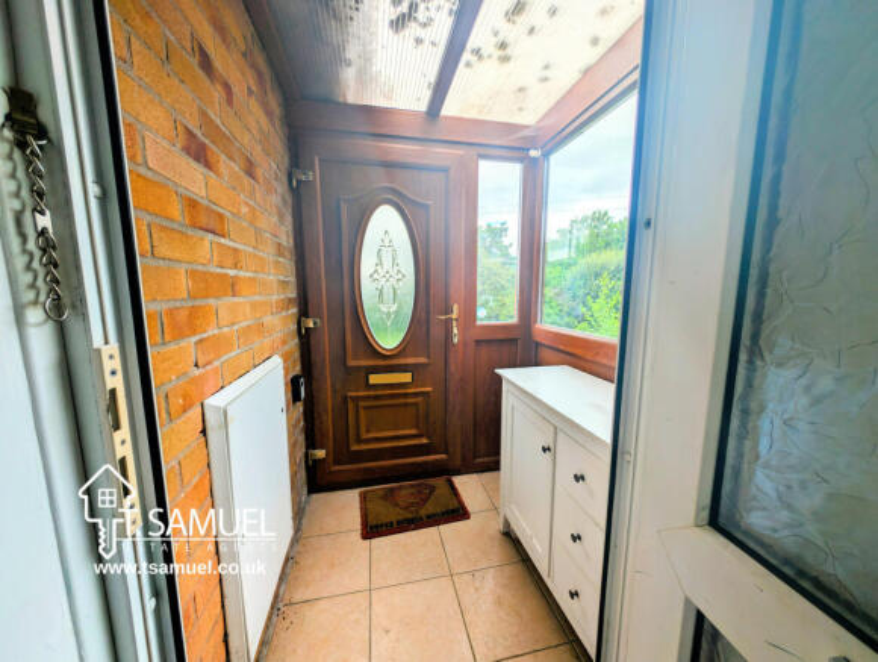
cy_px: 331
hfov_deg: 110.4
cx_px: 439
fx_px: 305
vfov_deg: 94.7
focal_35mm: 12
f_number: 1.95
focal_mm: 2.23
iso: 38
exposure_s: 1/818
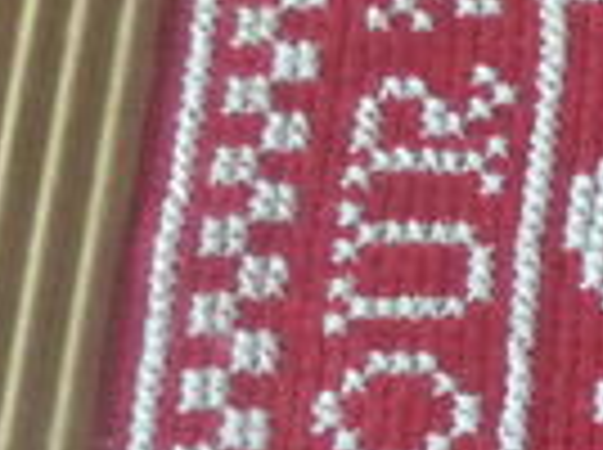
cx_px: 1134
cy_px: 999
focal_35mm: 209
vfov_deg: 6.8
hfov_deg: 9.0
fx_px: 3634
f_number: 2.8
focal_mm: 5
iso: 400
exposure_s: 1/50
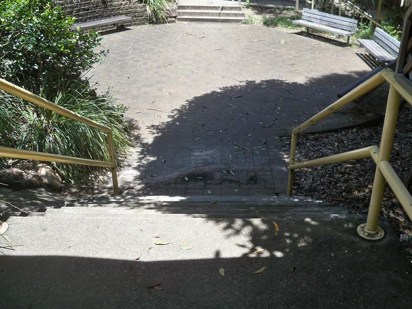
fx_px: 464
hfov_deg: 47.8
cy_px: 167
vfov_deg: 36.8
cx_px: 222
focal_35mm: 39
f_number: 3.1
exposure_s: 1/200
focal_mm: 6.3
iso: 80
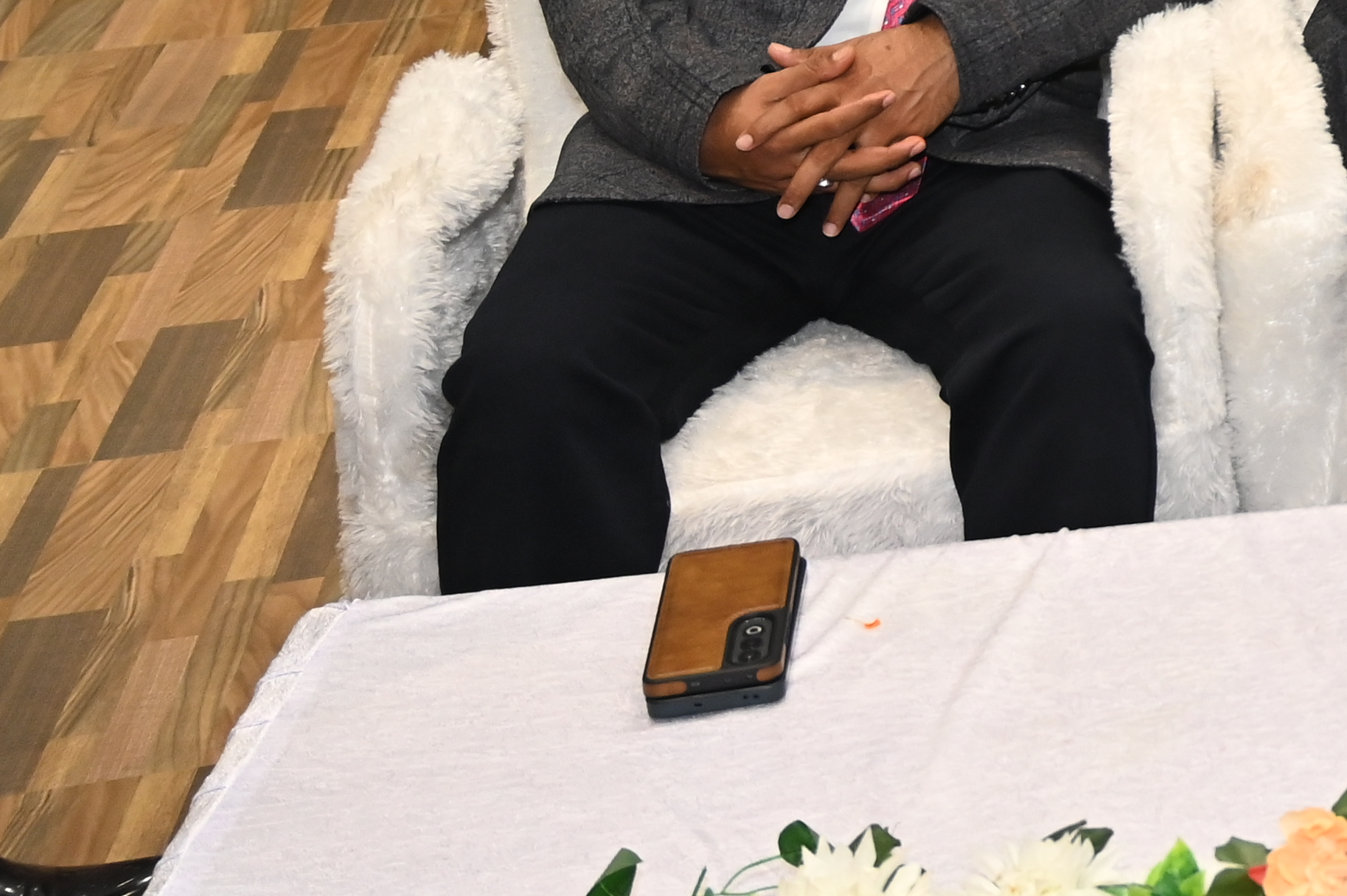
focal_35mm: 96
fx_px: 3590
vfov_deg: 13.5
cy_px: -424
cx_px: 2207
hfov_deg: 18.1
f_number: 4
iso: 1250
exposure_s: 1/125
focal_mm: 29
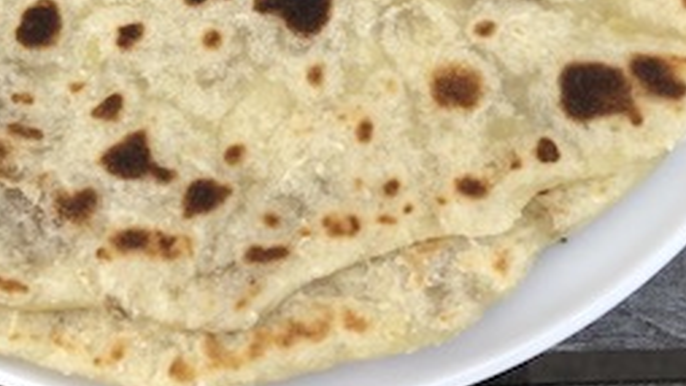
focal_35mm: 72
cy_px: -162
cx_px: 213
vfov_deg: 15.7
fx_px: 1310
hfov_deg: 29.1
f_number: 1.8
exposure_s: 1/842
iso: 20
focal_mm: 3.99
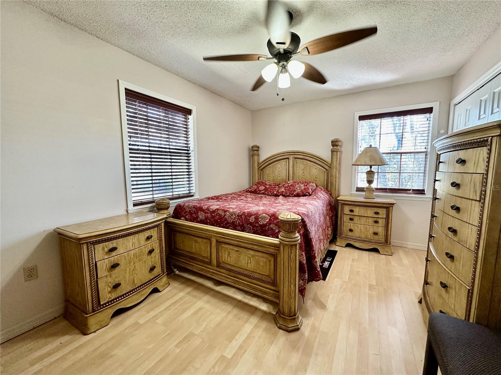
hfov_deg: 102.1
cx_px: 250
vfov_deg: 85.7
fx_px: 203
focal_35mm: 14
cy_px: 188
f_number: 2.2
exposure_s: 1/60
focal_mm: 2.22
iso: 200
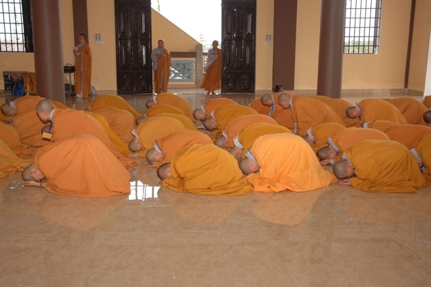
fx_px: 521
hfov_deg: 45.0
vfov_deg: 30.8
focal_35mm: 44
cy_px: 144
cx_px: 216
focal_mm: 29
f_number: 5
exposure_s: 1/100
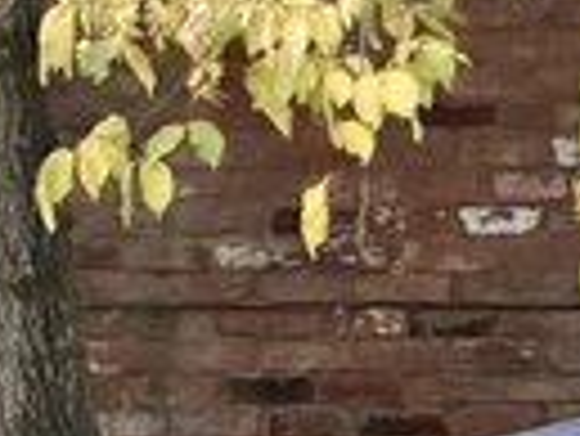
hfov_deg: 3.2
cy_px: 1088
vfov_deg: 2.4
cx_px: 724
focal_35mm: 618
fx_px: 10364
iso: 640
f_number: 2.8
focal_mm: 16.89
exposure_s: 1/73
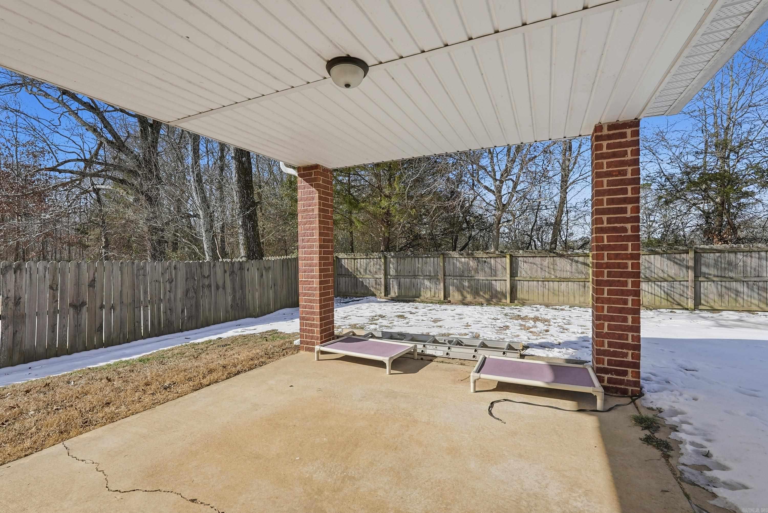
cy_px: 256
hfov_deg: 96.7
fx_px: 341
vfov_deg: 73.8
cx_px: 384
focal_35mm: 16
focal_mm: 16
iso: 250
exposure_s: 1/1000
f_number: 9
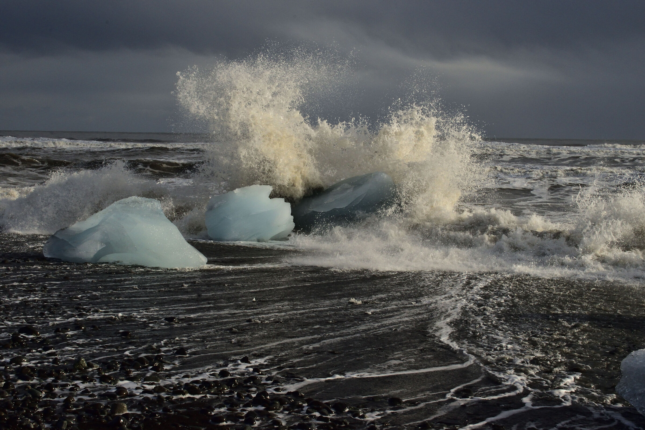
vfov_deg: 25.1
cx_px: 322
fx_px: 967
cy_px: 215
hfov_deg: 36.9
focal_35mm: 54
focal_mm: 36
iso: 400
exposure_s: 1/320
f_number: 29
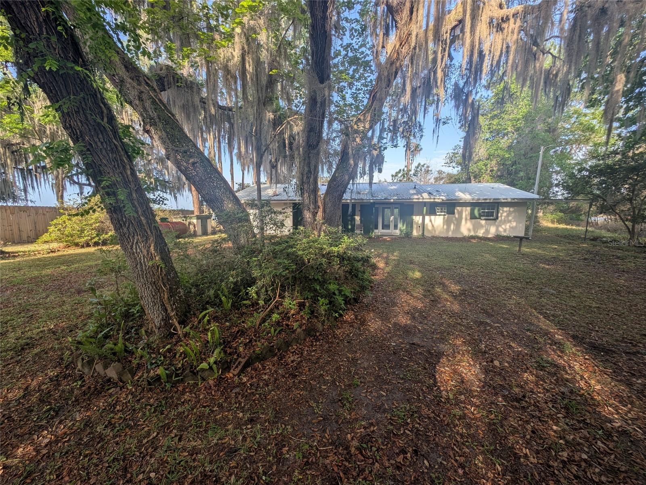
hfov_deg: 110.5
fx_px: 224
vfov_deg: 94.5
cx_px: 323
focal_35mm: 12
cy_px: 242
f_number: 1.95
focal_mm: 2.23
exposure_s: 1/651
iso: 42
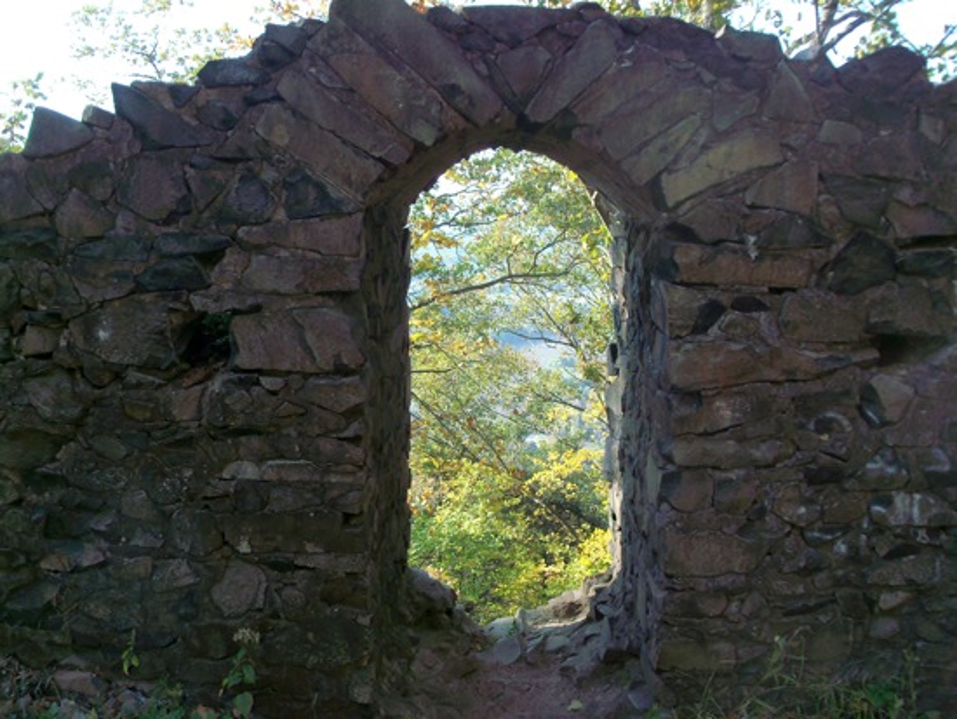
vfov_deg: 40.7
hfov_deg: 52.6
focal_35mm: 35
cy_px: 360
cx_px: 478
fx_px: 968
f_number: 3
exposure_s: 1/125
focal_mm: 6.3
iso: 80
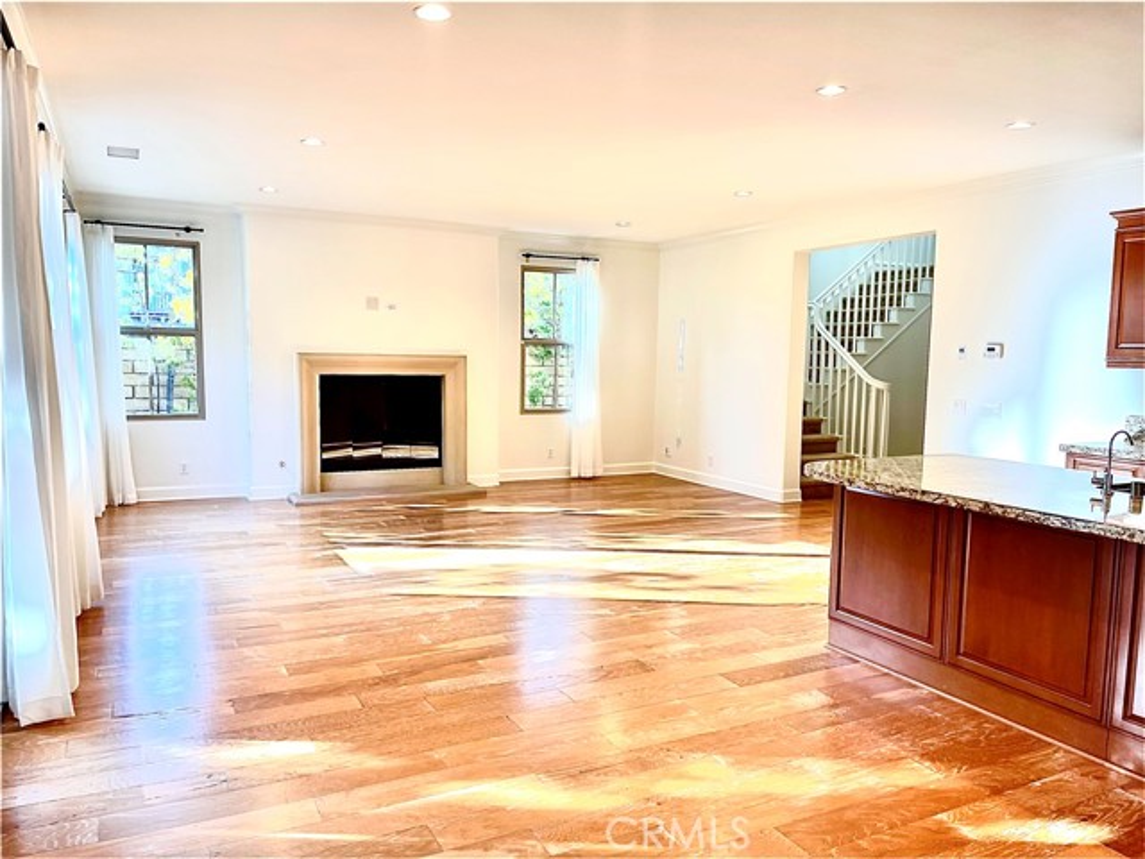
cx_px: 572
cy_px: 430
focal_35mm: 25
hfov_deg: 69.4
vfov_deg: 54.9
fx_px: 827
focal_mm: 5.1
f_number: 1.6
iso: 40
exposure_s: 1/120
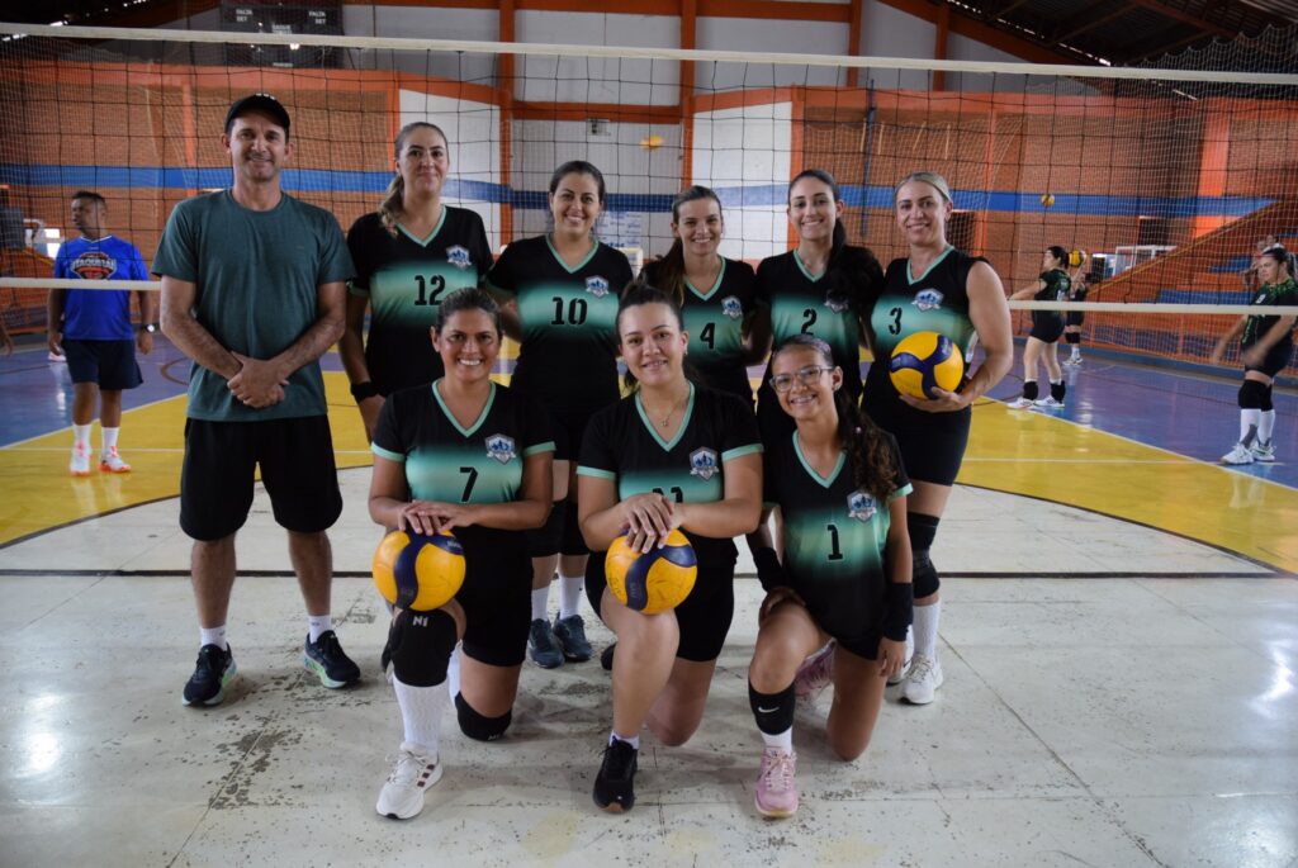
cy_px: 434
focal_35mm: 27
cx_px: 649
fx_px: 974
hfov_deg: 67.3
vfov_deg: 48.0
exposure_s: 1/40
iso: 800
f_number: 3.5
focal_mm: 18
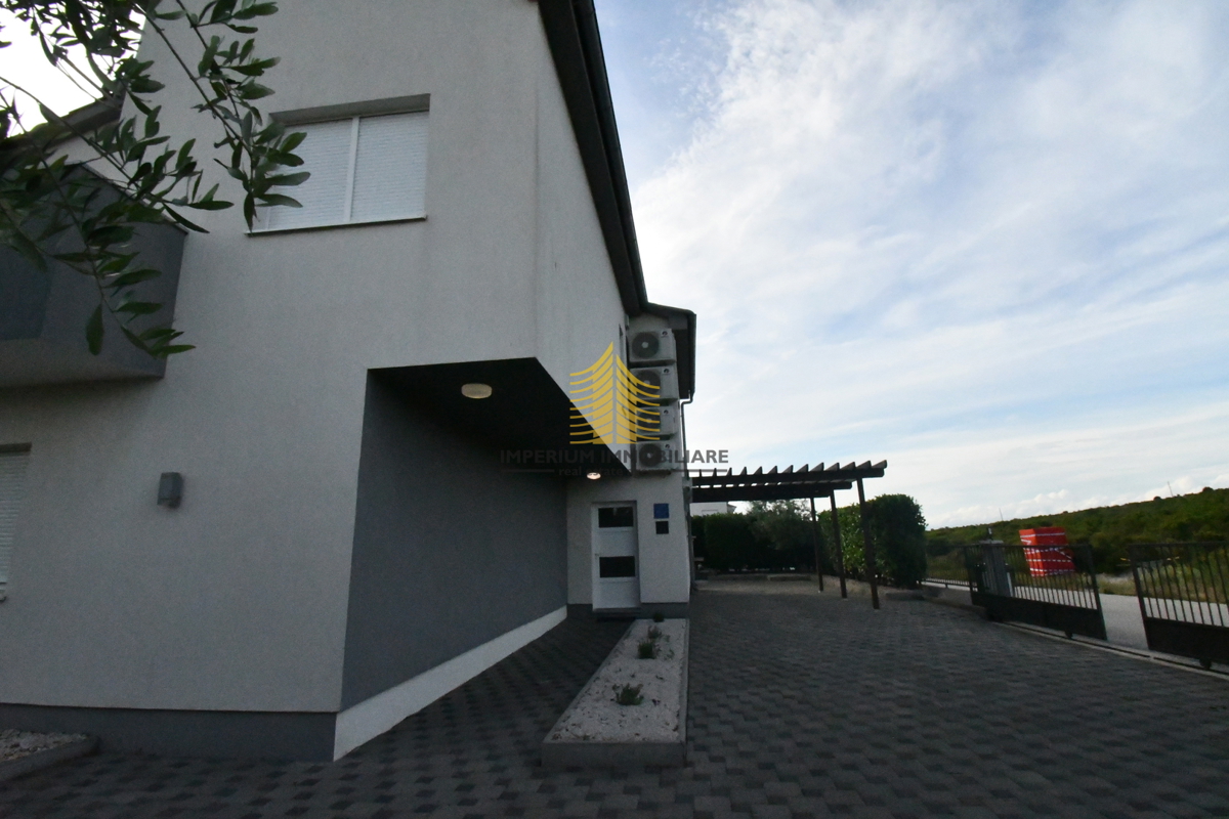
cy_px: 410
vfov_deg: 73.7
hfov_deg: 96.7
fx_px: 546
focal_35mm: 16
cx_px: 614
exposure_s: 1/4000
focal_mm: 11
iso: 16000
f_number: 25
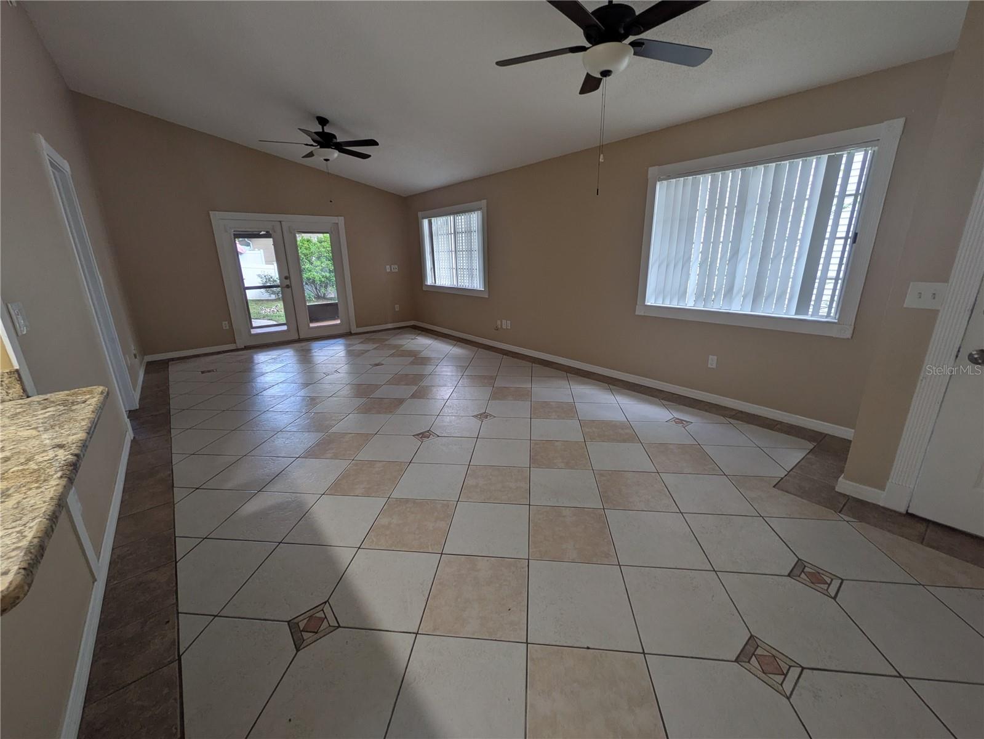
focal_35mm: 14
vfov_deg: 85.7
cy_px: 370
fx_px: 398
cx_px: 492
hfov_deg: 102.1
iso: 54
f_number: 2.2
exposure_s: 1/40
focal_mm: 1.83
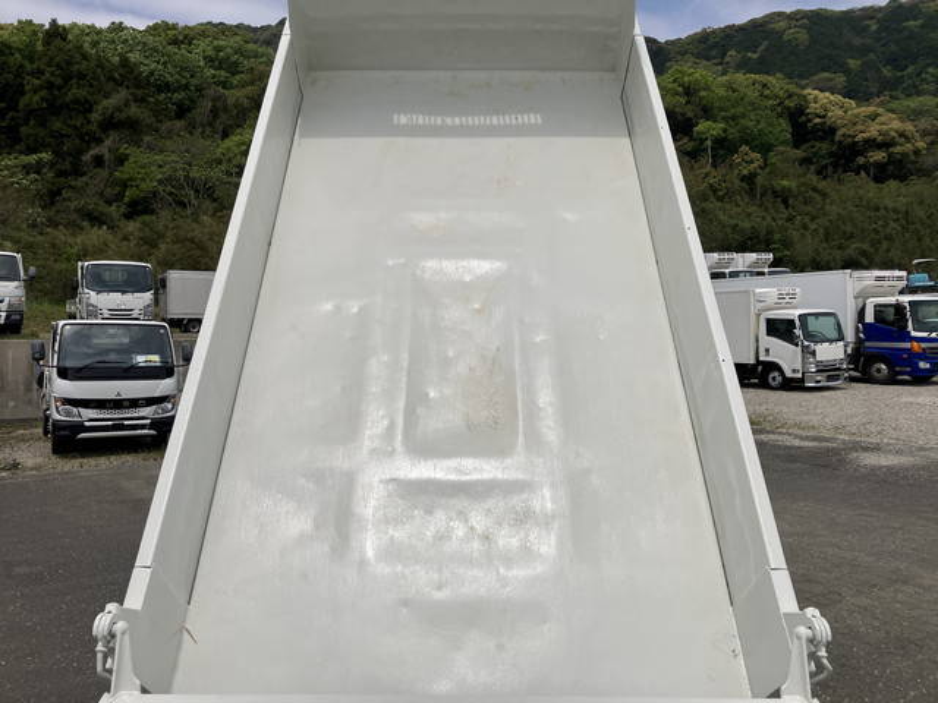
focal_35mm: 28
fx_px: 759
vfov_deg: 49.7
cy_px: 352
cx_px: 469
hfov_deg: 63.4
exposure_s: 1/6944
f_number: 1.8
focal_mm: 3.99
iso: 32
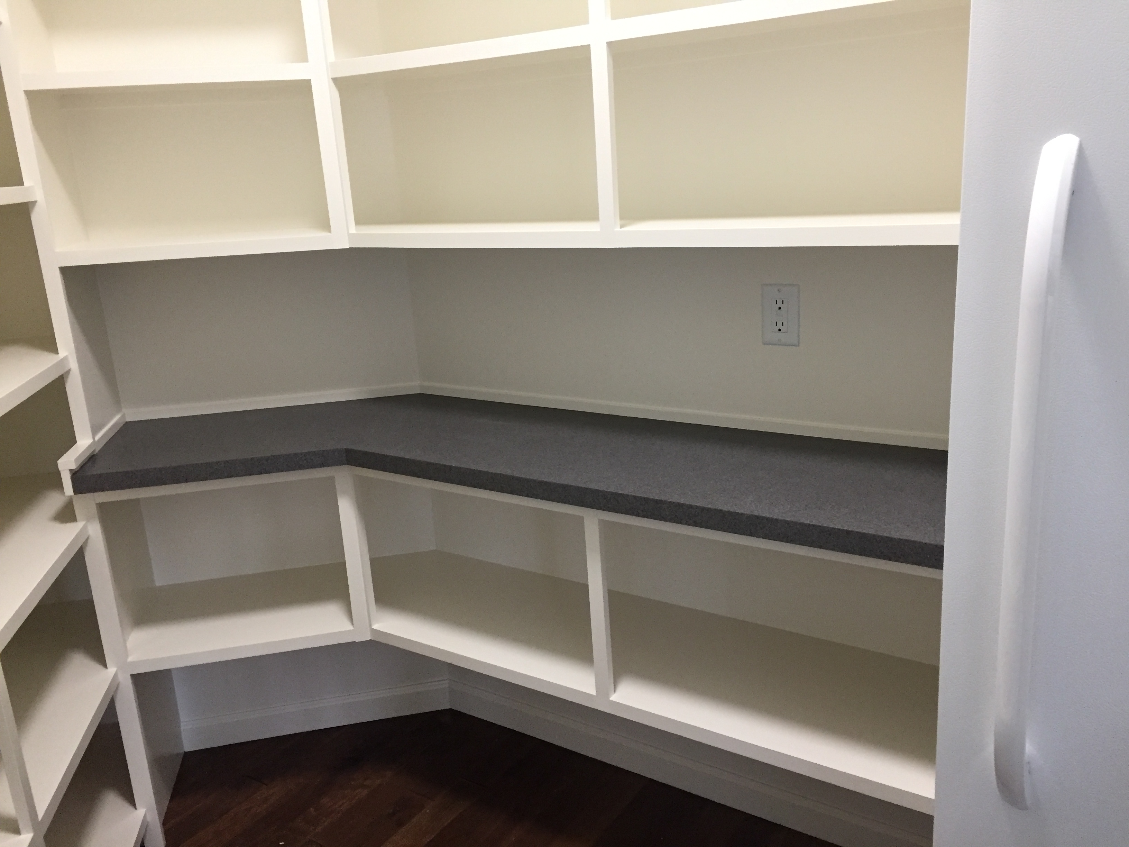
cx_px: 564
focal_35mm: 29
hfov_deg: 61.7
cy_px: 424
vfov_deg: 48.2
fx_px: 946
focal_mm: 4.15
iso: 200
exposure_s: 1/30
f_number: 2.2
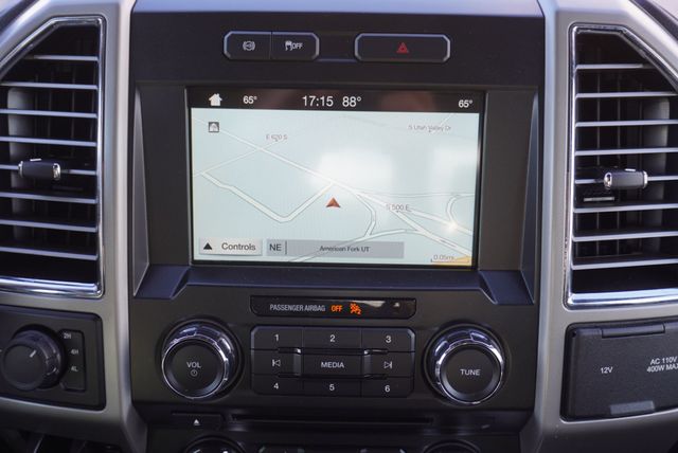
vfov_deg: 41.8
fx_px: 594
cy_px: 226
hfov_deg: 59.4
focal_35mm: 32
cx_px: 339
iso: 100
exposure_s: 1/60
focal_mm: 21
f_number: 4
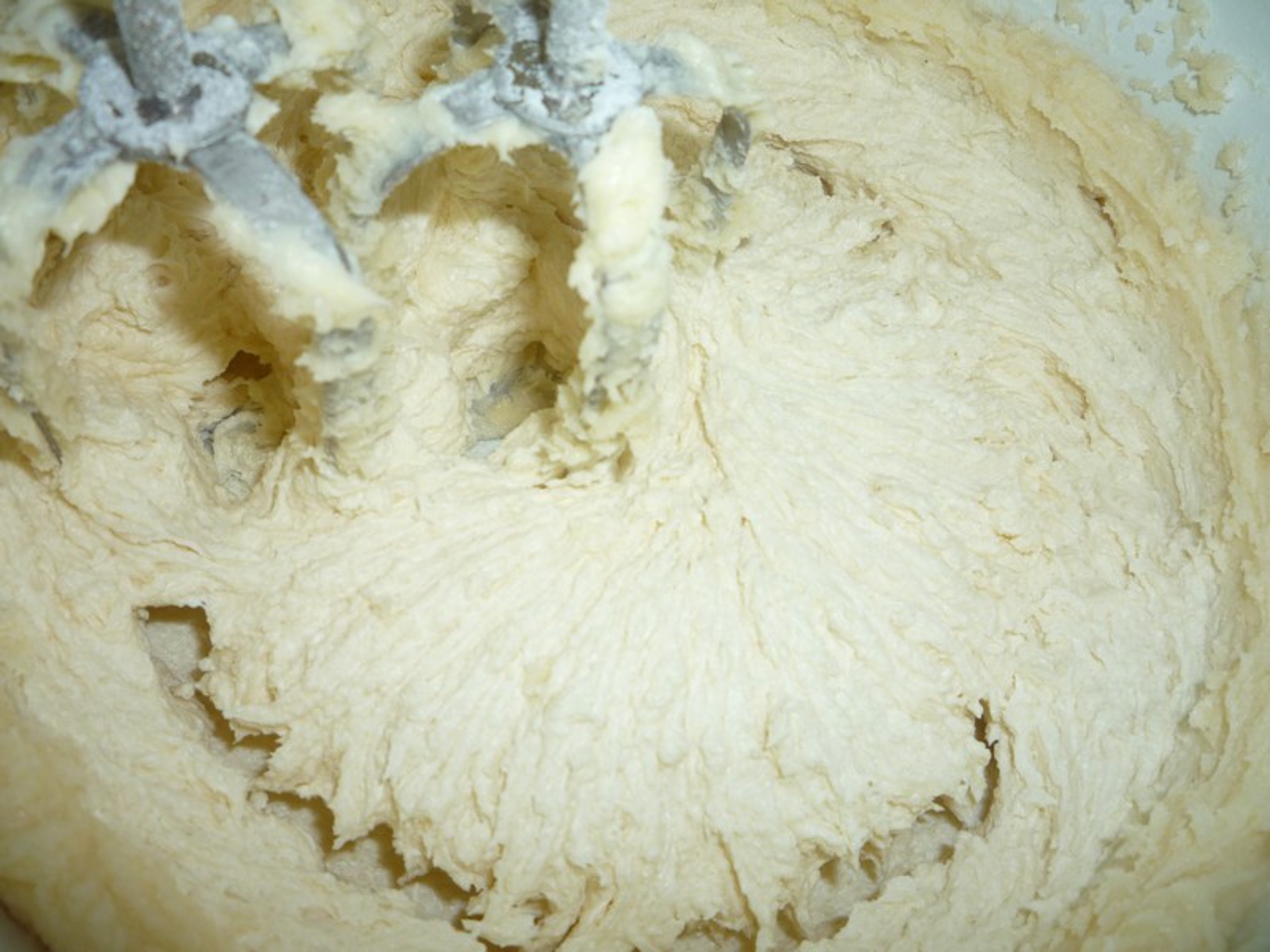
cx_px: 635
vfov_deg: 46.8
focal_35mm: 30
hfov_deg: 60.0
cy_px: 476
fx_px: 1101
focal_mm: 5.2
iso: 100
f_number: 4
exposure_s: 1/30
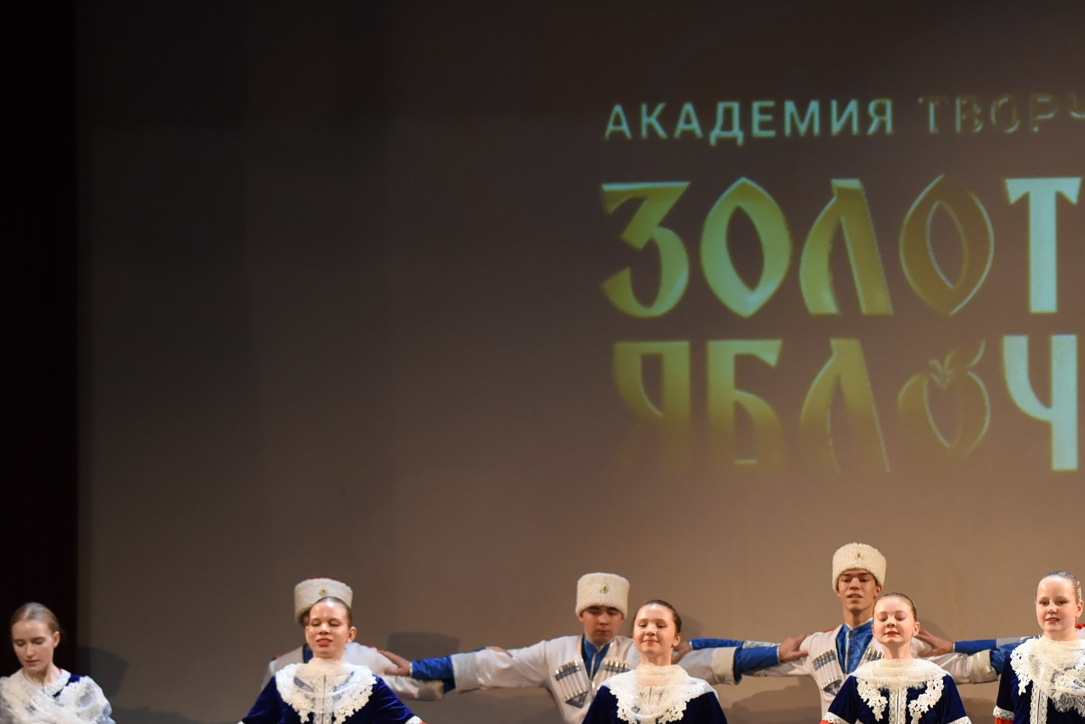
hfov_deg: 10.5
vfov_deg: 7.0
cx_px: 712
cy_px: 599
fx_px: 5879
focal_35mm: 195
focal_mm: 110
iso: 2500
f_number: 2.8
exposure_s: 1/400
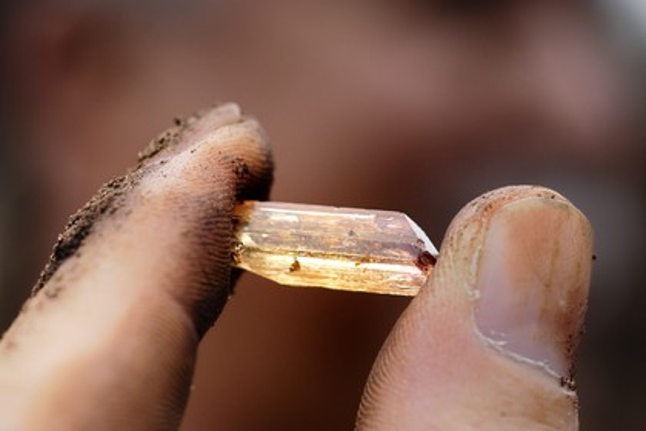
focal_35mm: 90
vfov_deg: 15.2
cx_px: 323
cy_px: 216
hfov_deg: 22.6
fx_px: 1615
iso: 100
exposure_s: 1/160
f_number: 5.3
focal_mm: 60
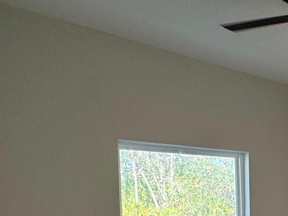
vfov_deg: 31.2
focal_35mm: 43
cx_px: 367
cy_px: 213
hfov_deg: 33.3
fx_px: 358
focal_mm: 2.22
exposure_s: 1/120
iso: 125
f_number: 2.2
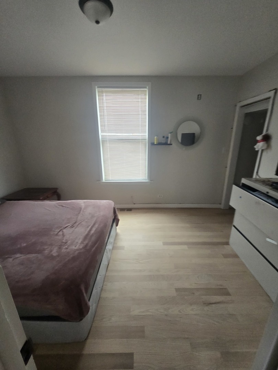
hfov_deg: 89.9
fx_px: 139
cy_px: 185
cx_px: 139
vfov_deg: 106.2
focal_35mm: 13
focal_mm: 2.2
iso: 250
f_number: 2.2
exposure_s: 1/100
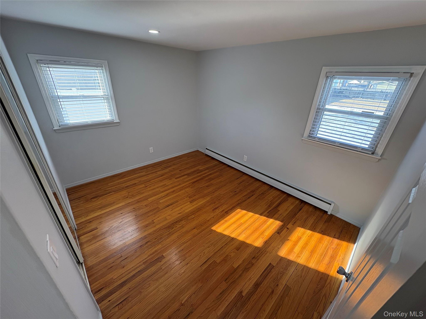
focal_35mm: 14
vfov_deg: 85.7
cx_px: 213
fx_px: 172
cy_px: 160
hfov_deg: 102.1
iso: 100
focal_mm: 2.22
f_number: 2.2
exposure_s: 1/120
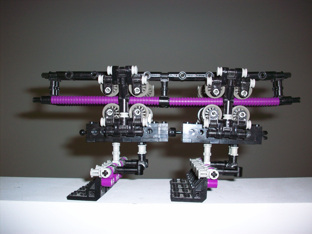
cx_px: 156
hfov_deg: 50.1
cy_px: 117
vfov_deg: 38.7
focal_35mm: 37
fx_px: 333
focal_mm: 6.2
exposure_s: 1/64
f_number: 2.8
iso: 80
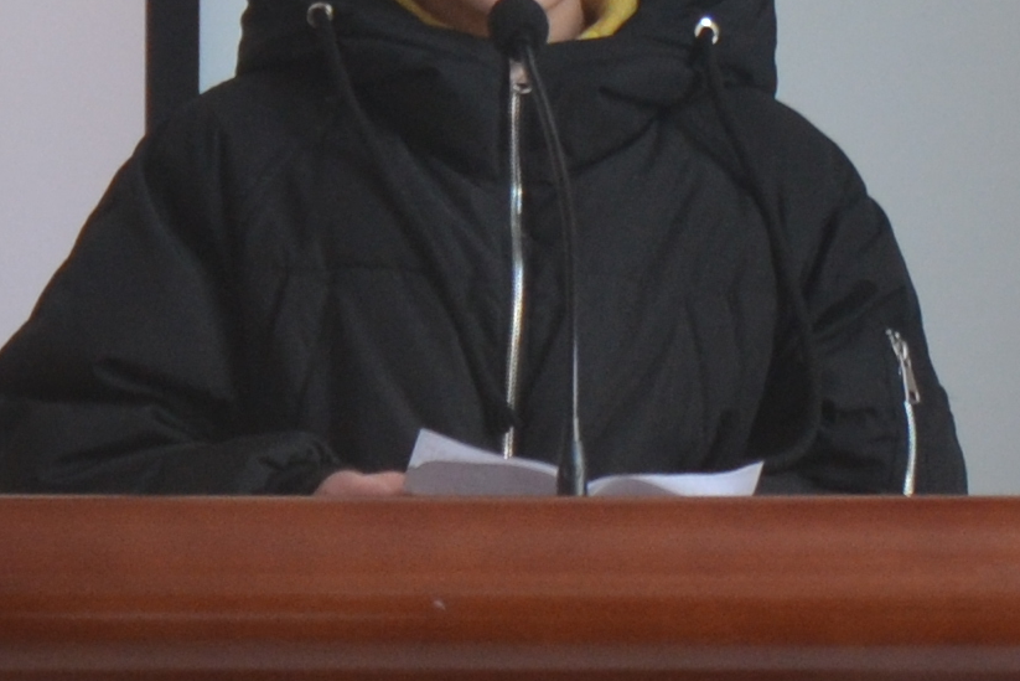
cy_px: 469
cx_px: 27
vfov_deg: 6.1
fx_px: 6427
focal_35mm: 227
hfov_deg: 9.0
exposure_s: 1/60
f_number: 3.8
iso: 450
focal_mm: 27
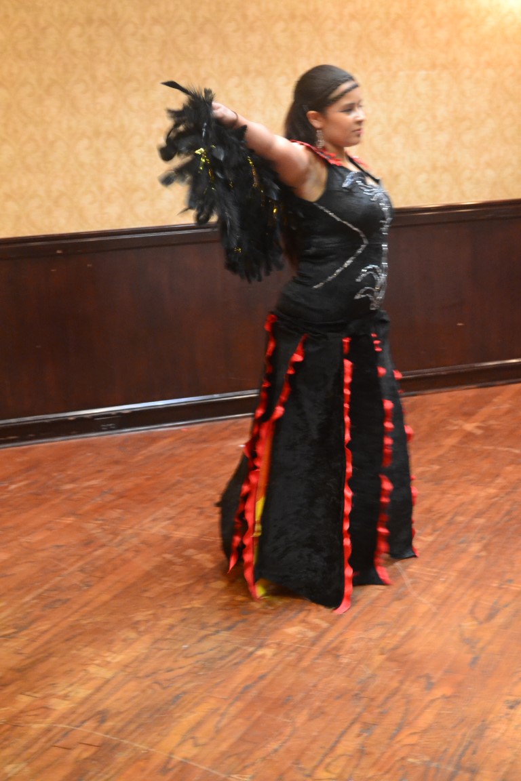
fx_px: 1302
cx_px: 260
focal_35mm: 60
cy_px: 390
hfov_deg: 22.6
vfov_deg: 33.4
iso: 3200
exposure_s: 1/10
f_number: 5.3
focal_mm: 40
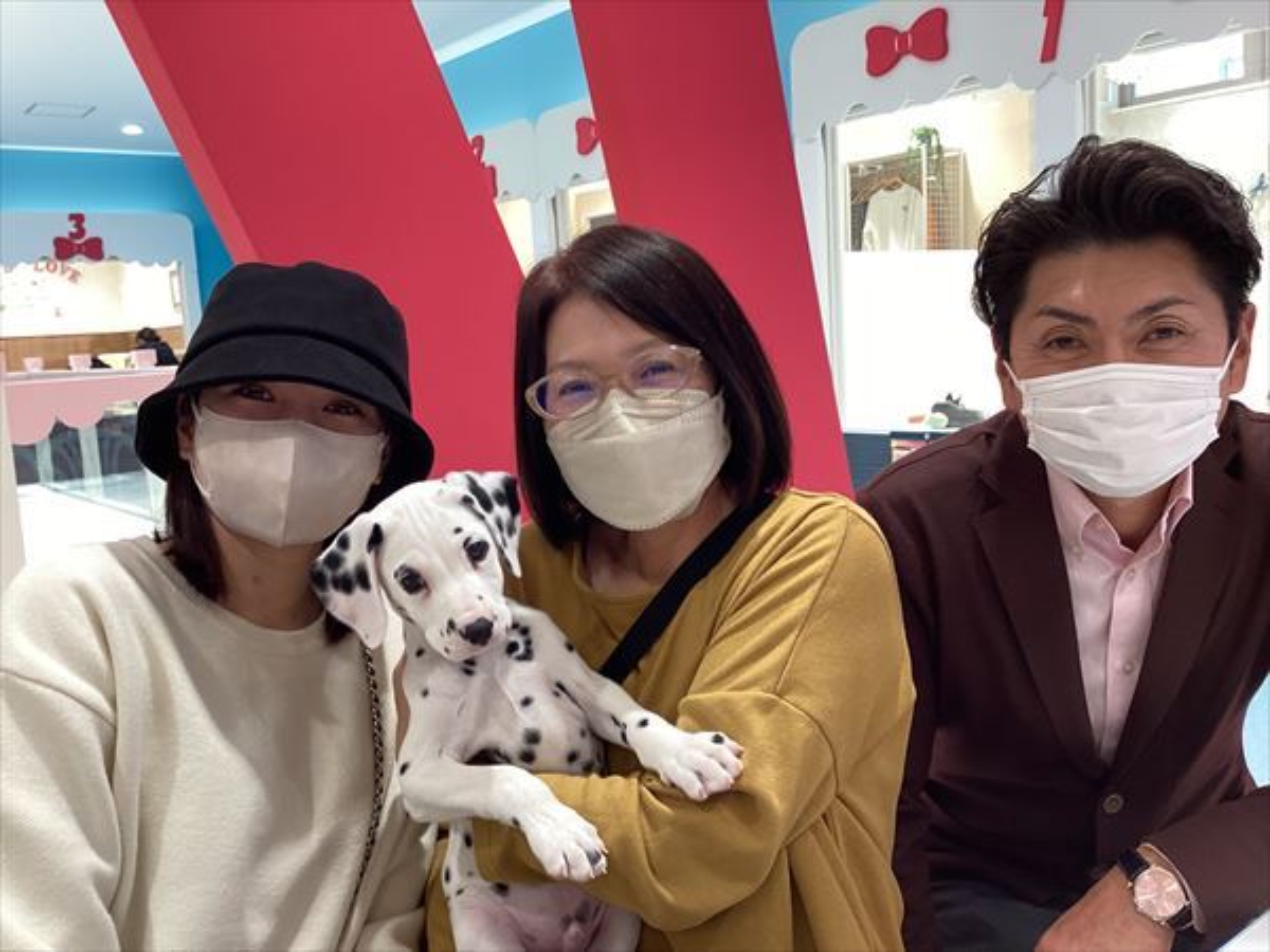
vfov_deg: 45.4
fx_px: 1137
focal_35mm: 31
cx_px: 635
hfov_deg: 58.4
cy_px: 476
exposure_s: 1/60
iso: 64
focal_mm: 3.3
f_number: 2.4
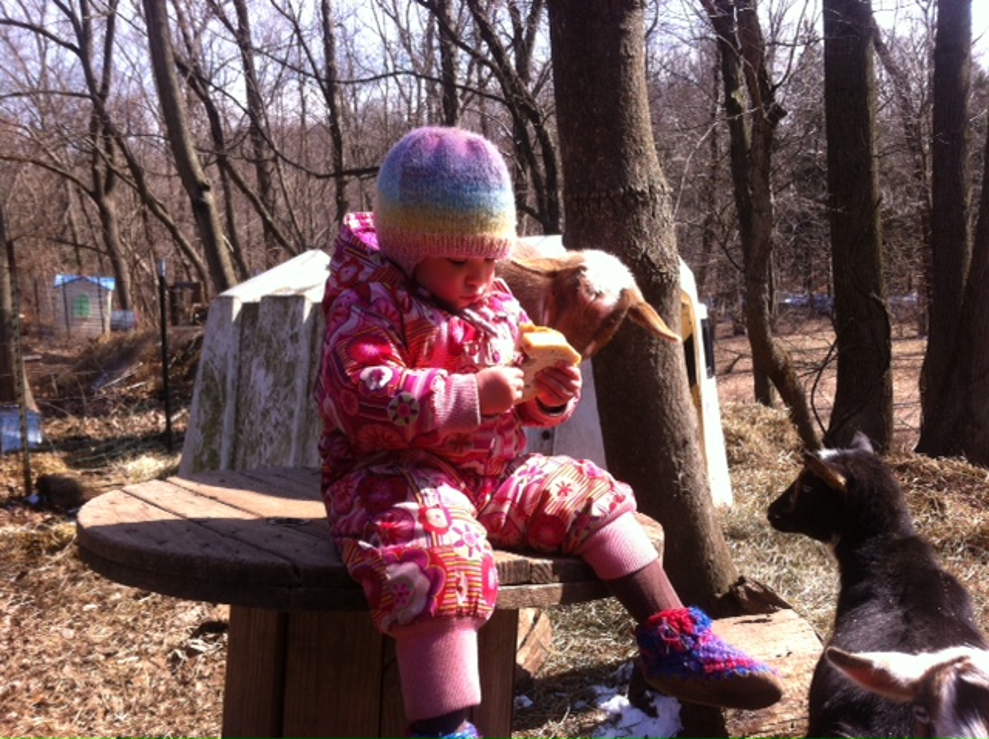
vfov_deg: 40.6
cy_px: 370
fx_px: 998
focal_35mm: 35
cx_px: 494
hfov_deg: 52.7
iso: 80
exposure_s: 1/444
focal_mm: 3.85
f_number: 2.8
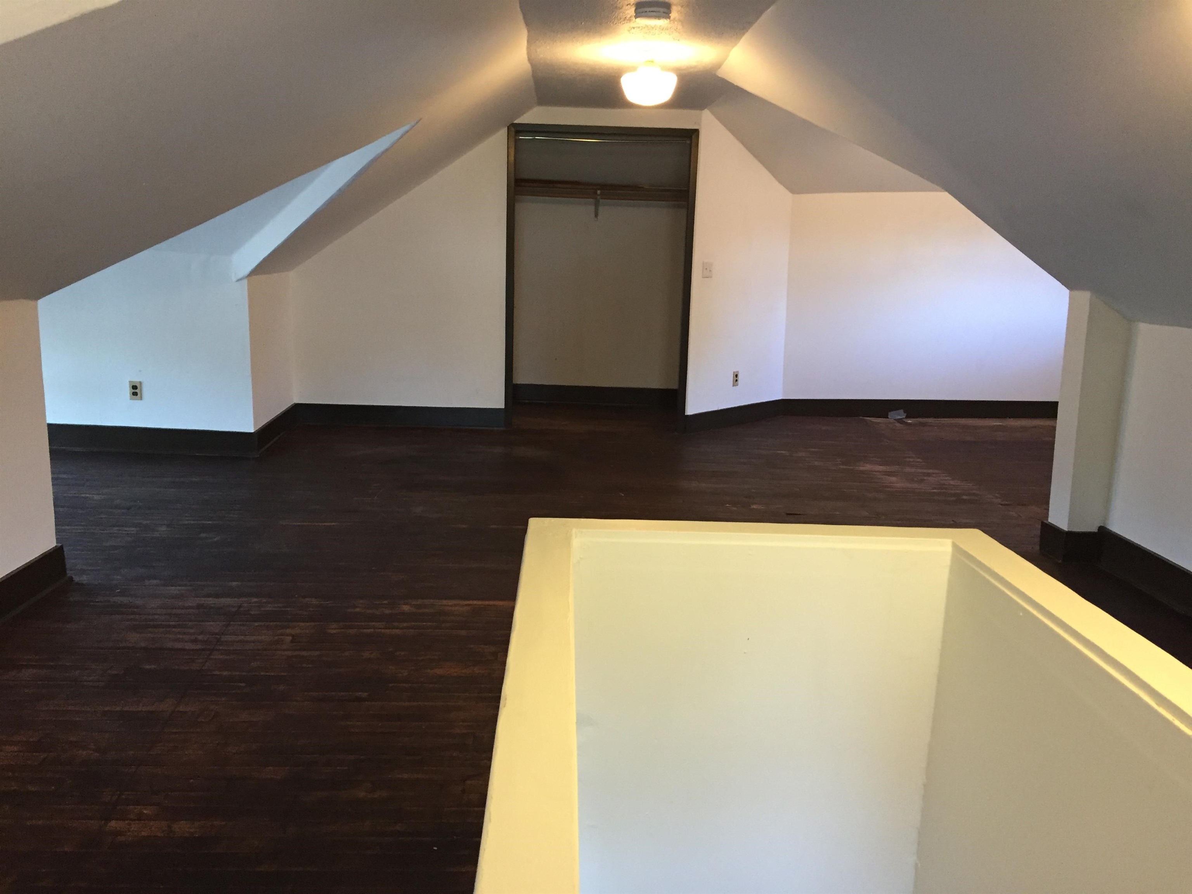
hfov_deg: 61.7
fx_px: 999
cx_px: 596
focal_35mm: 29
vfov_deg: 48.2
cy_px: 447
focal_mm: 4.15
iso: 200
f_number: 2.2
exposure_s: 1/30
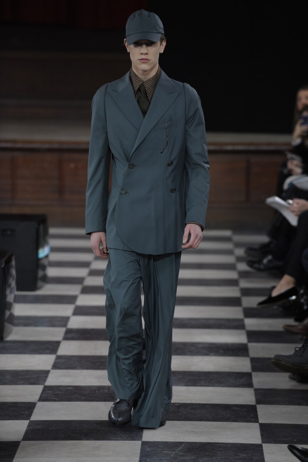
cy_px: 231
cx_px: 154
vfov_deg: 10.8
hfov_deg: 7.2
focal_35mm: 190
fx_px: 2442
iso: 1000
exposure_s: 1/500
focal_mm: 190
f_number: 4
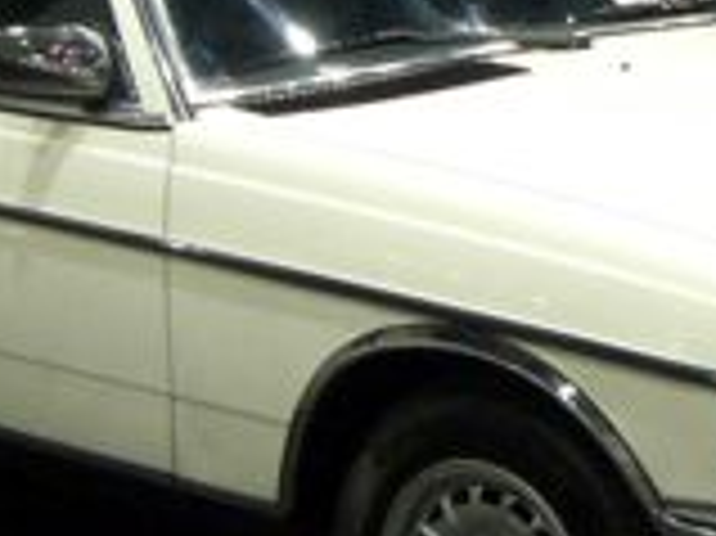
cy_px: 257
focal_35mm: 153
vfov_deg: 9.7
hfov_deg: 12.7
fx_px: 3162
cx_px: 748
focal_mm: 6.2
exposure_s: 1/60
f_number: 2.7
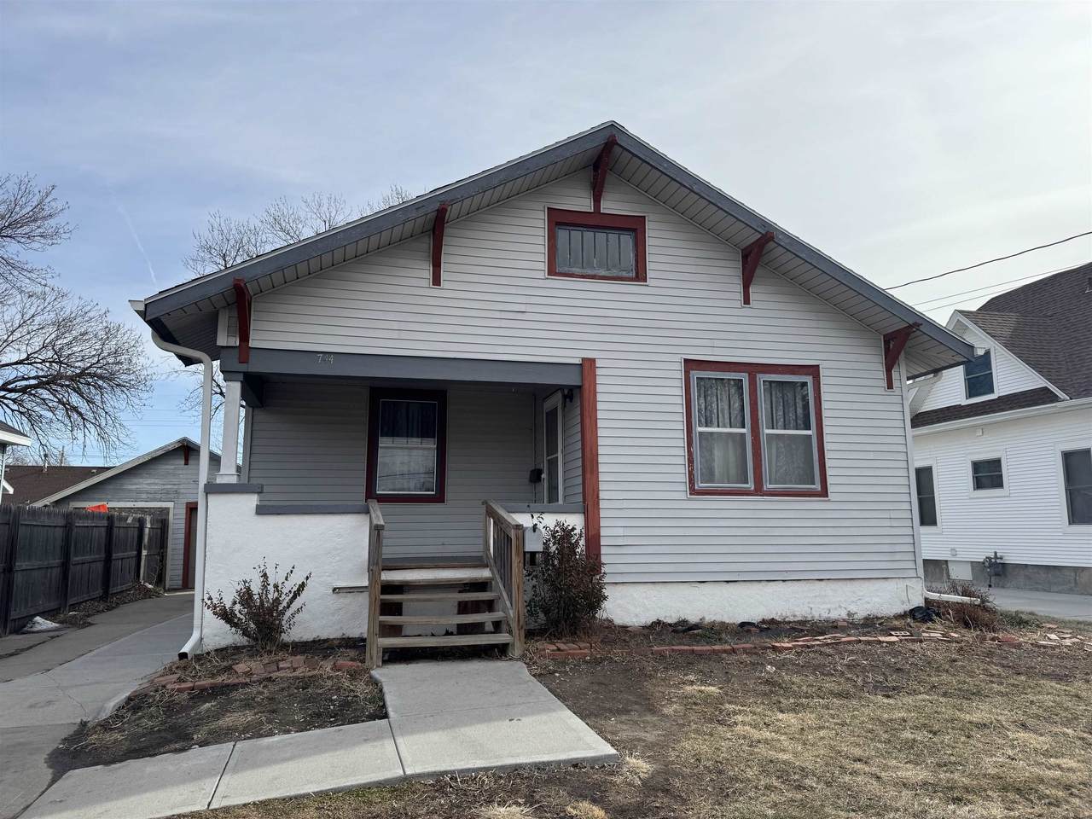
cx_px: 546
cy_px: 410
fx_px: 757
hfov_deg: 71.6
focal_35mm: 24
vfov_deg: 56.8
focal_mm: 6.76
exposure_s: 1/4950
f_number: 1.78
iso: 80
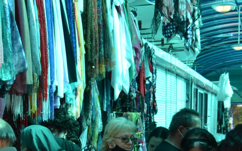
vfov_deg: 12.0
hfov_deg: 18.8
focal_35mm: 104
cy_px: 226
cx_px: -55
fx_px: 686
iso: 280
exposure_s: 1/125
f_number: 5.6
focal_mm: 22
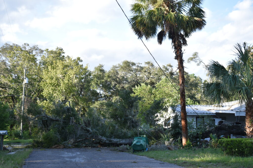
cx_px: 126
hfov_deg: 42.3
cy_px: 84
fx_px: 327
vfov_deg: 29.0
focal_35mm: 46
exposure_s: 1/250
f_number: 5.6
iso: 220
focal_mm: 31
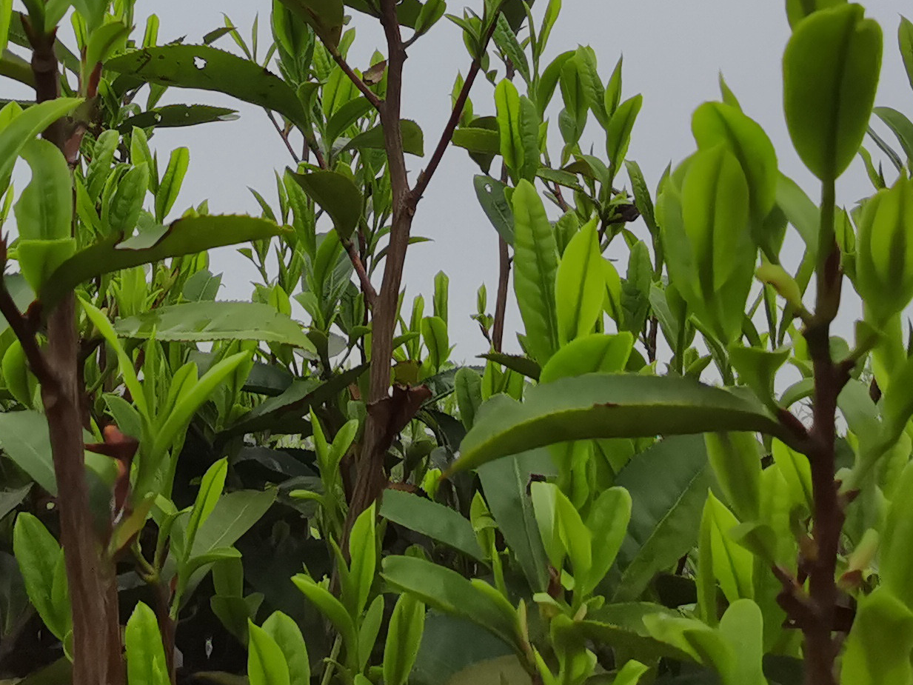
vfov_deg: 28.4
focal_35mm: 45
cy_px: -116
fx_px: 1187
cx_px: 314
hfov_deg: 41.6
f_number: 2.4
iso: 50
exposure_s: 1/683
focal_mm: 1.78
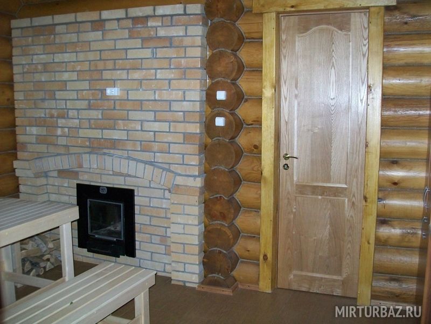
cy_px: 162
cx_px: 216
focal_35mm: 36
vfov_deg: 39.7
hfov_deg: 51.4
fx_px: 448
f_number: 2.7
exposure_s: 1/60
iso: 160
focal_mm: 6
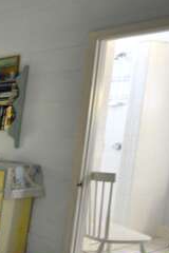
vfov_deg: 40.2
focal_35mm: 48
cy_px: 182
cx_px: -215
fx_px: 338
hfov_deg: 16.2
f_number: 4
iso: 400
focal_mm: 10
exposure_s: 1/15
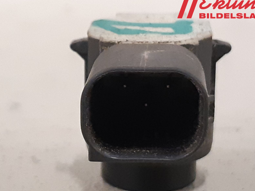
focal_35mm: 34
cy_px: 116
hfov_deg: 53.8
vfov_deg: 41.6
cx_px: 111
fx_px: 251
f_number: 1.7
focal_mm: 3.93
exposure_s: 1/50
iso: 320
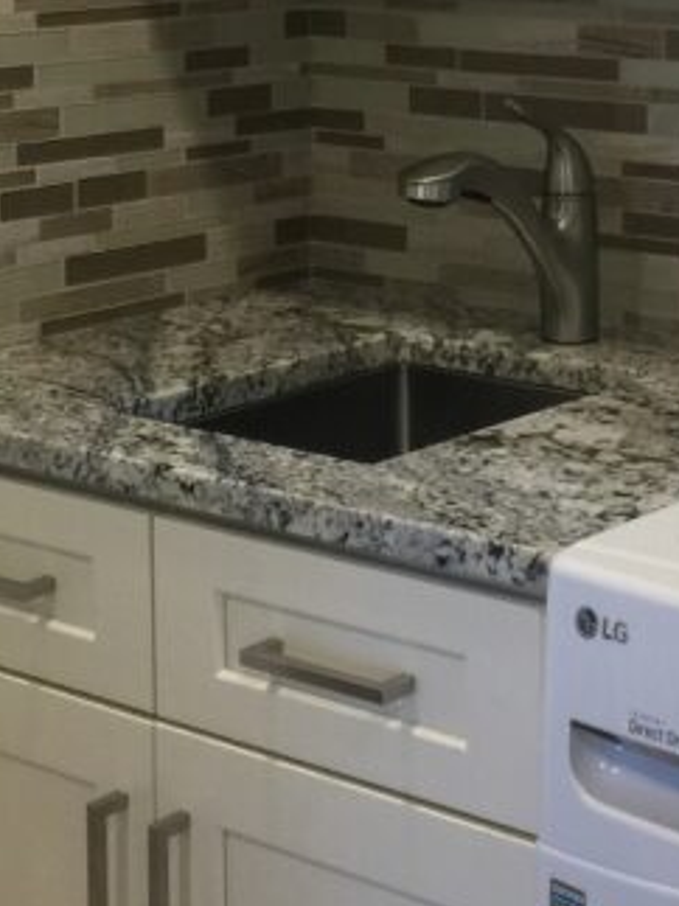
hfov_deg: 16.0
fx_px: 2408
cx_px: 401
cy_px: 39
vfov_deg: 20.7
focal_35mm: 92
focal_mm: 4.15
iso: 40
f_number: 2.2
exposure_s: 1/30
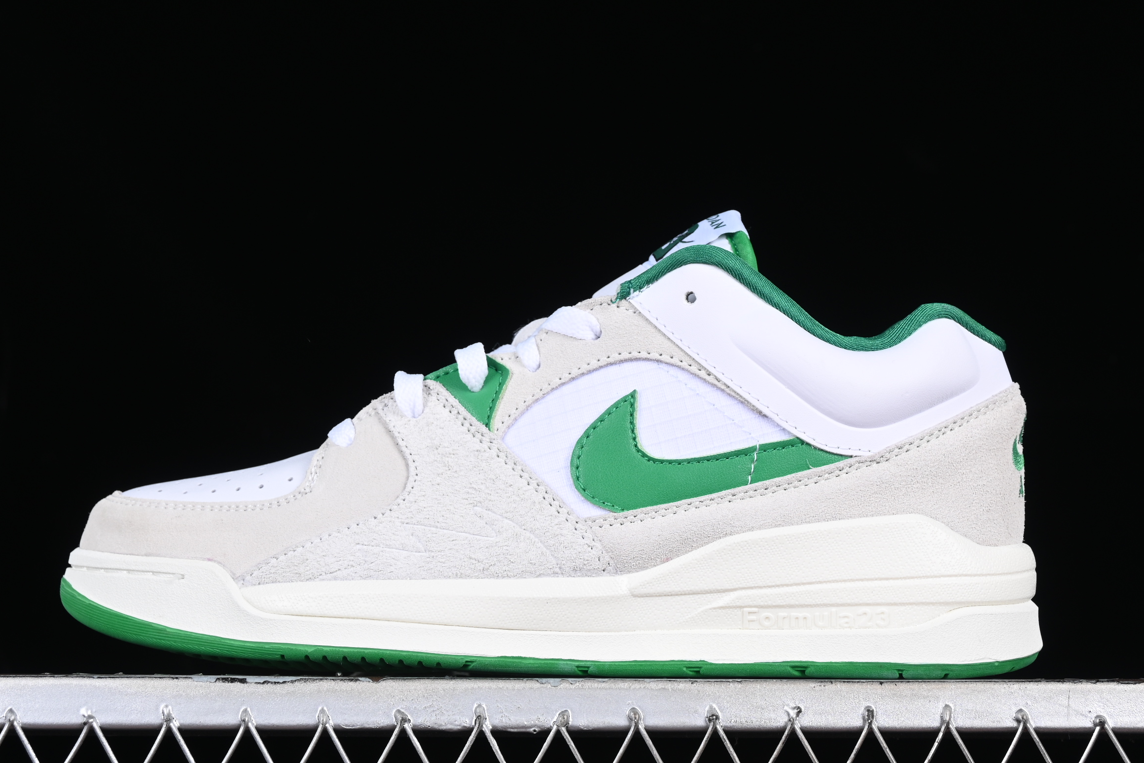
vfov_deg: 15.2
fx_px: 2860
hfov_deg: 22.6
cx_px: 565
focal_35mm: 90
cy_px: 389
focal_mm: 50
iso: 160
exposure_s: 1/100
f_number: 8
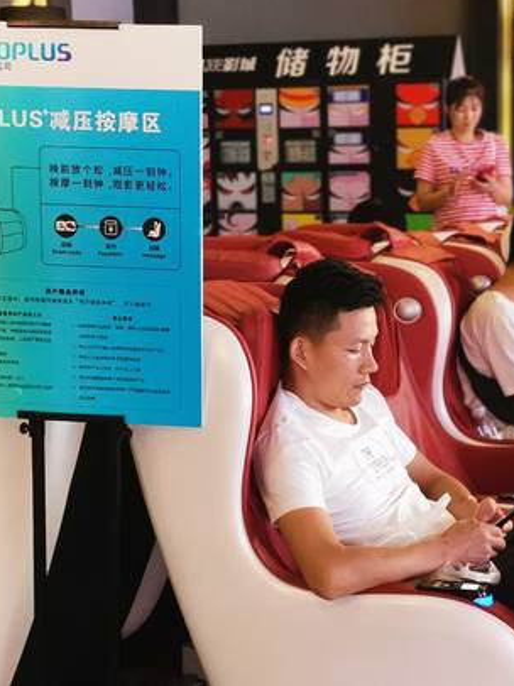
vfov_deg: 29.8
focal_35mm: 65
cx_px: 392
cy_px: 340
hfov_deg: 22.3
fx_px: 1288
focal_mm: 4.75
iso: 400
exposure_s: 1/33.3
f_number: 1.8
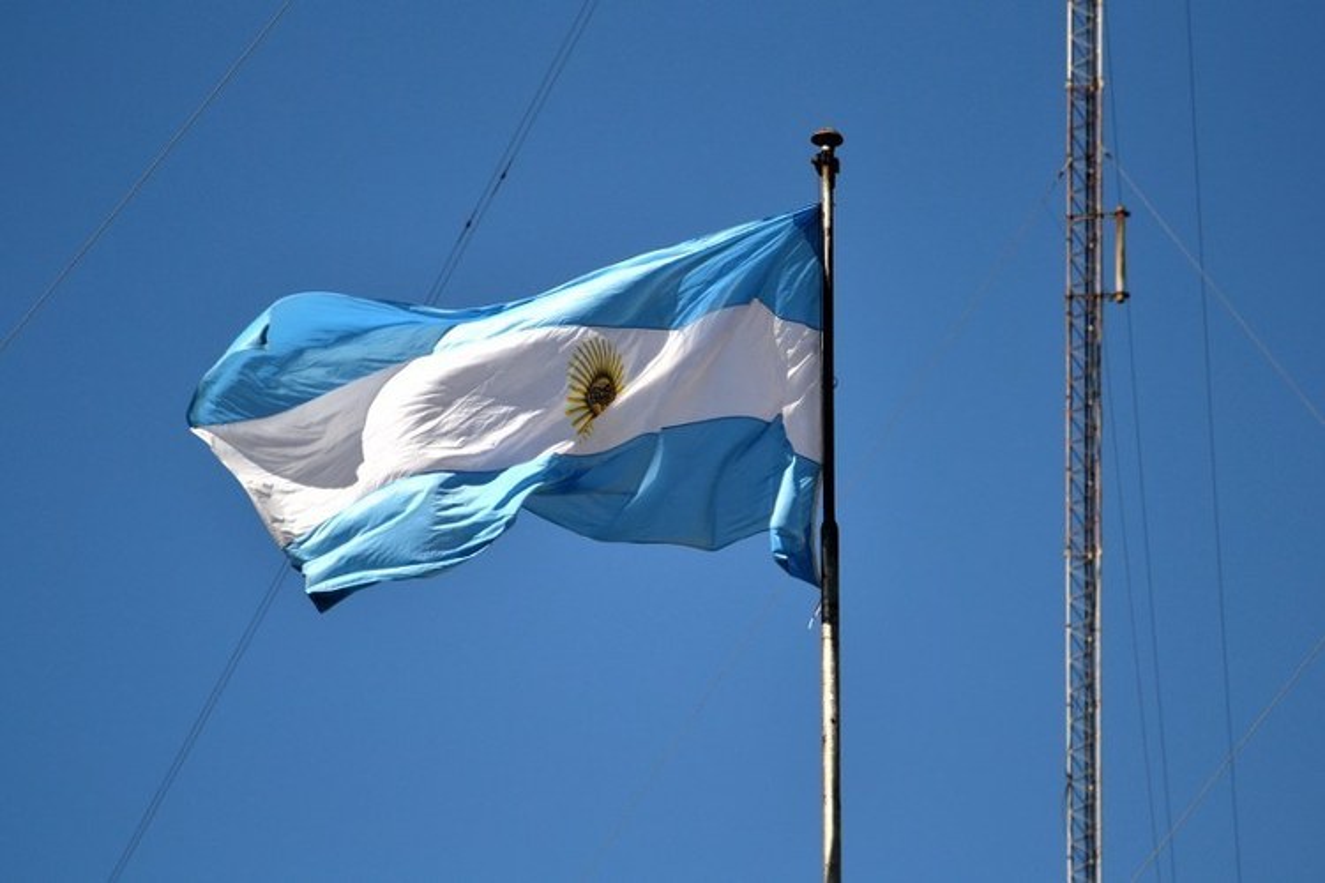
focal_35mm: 450
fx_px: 16561
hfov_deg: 4.6
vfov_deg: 3.1
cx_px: 662
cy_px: 442
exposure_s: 1/1600
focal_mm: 300
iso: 200
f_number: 5.6
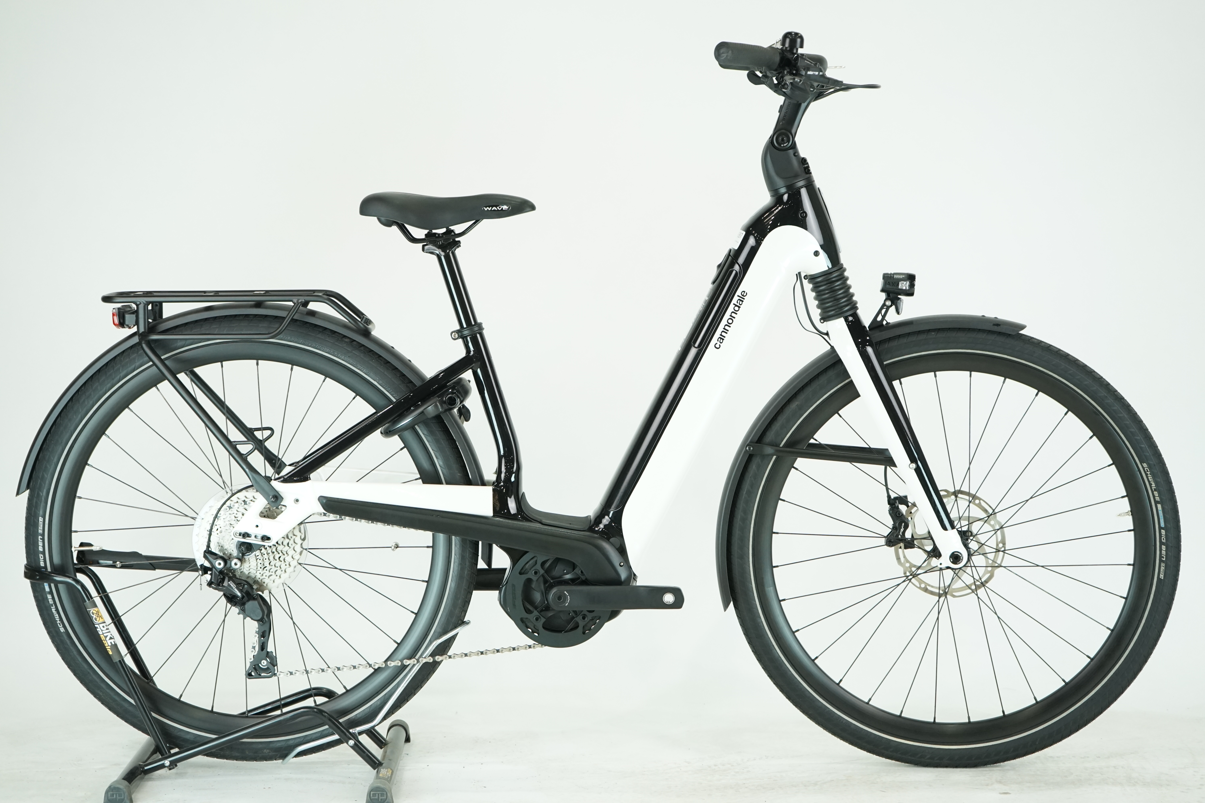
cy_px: 402
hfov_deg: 32.4
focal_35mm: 62
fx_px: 2075
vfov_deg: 21.9
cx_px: 602
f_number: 5.6
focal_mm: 62
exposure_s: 1/200
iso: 1600
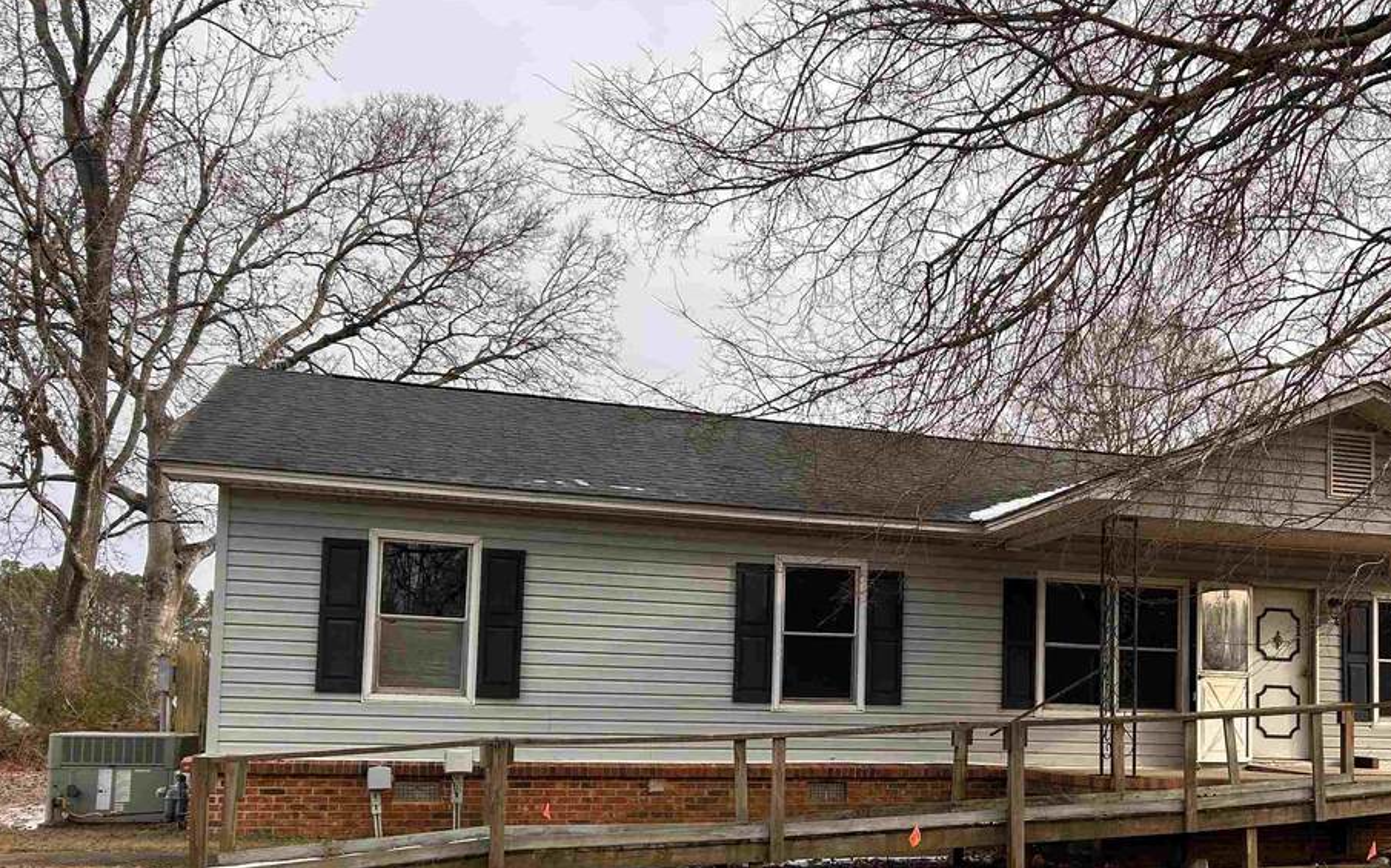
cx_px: 971
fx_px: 1478
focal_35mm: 39
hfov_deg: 49.2
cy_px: 625
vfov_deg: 32.3
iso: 50
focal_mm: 5.7
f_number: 1.5
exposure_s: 1/1295
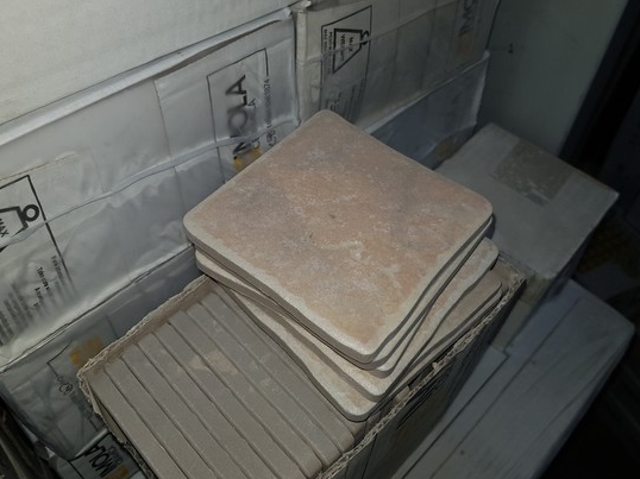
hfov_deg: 61.7
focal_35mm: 29
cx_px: 335
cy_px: 241
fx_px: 536
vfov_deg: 48.2
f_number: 1.7
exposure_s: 1/225
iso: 40
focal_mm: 4.2
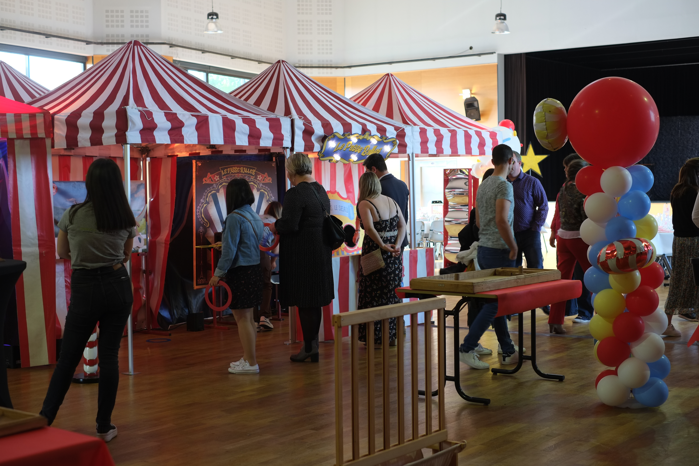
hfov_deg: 37.5
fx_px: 1029
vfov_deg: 25.5
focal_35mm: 53
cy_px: 233
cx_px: 350
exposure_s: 1/45
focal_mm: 35
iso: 400
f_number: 2.8
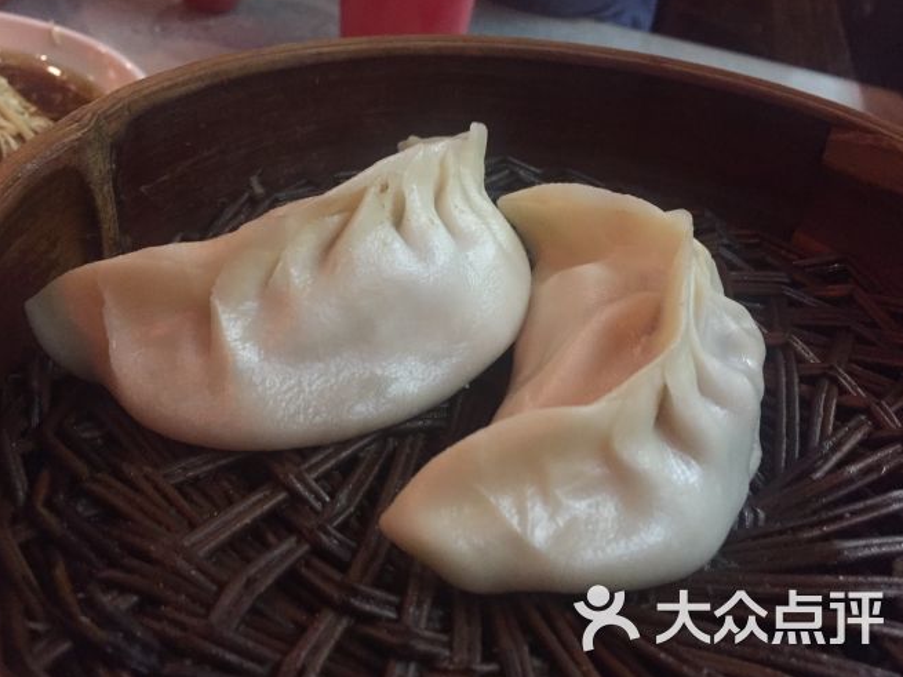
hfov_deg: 58.3
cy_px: 327
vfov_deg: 45.4
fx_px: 809
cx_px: 437
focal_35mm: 31
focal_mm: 4.15
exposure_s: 1/33
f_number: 2.2
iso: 320
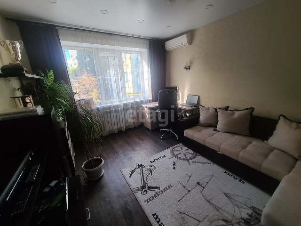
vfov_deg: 89.9
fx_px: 113
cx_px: 150
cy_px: 113
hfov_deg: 106.2
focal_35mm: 13
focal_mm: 2.2
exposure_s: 1/100
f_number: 2.2
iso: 64
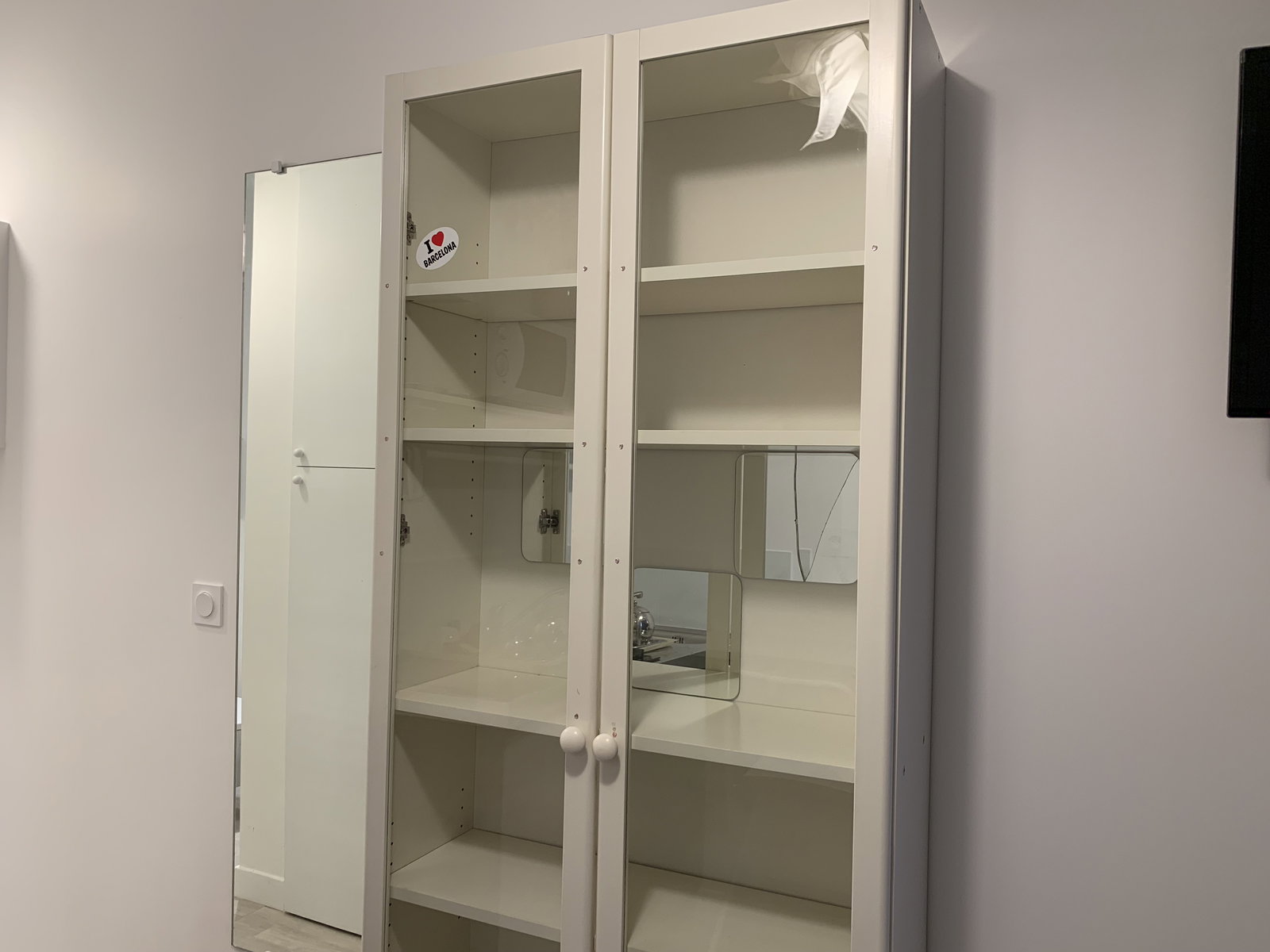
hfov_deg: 67.3
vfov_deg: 53.1
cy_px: 476
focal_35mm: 26
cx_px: 635
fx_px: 954
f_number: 1.8
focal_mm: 4.25
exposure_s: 1/50
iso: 64
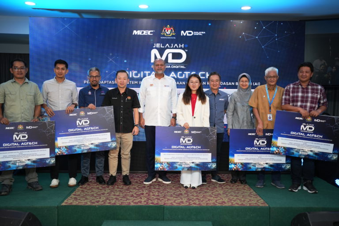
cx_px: 170
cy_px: 113
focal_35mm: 37
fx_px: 348
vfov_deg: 35.9
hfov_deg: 51.9
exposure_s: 1/200
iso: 500
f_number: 2
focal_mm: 37
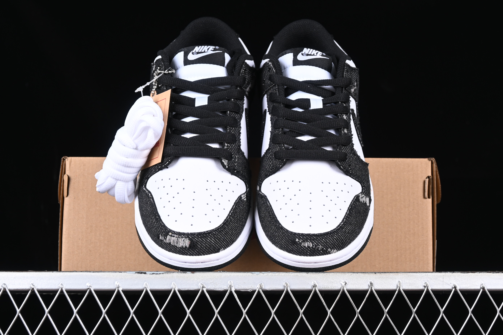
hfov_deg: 27.0
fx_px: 1048
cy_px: 168
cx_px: 252
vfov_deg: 18.2
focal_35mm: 75
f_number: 6.3
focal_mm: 50
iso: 160
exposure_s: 1/80
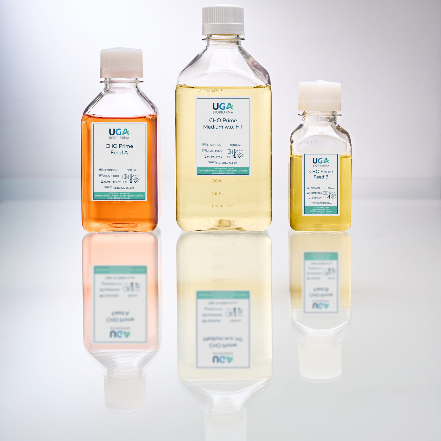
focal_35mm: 64
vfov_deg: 26.7
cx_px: 220
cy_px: 135
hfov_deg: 26.9
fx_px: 922
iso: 100
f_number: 5.6
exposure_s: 1/200
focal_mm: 50
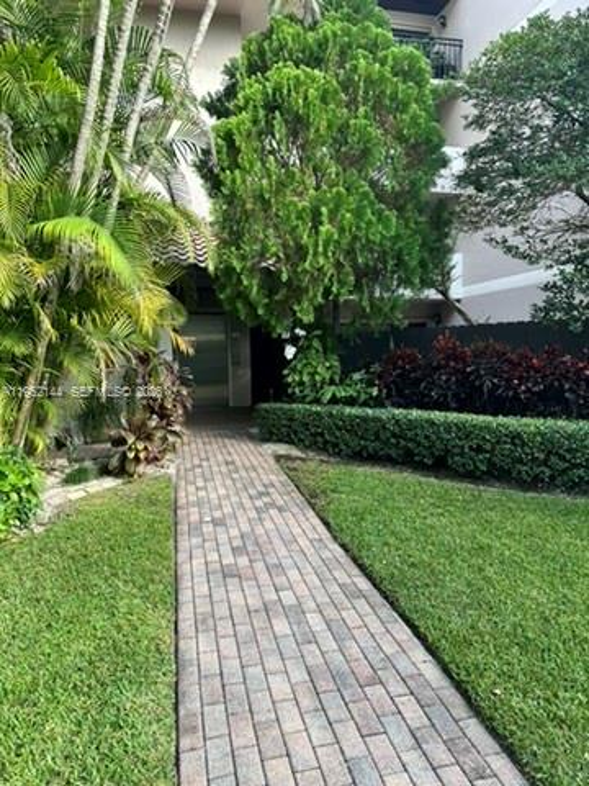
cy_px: 393
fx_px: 544
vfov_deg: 71.6
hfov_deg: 56.8
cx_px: 294
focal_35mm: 24
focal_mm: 6.86
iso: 80
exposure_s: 1/424
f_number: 1.78
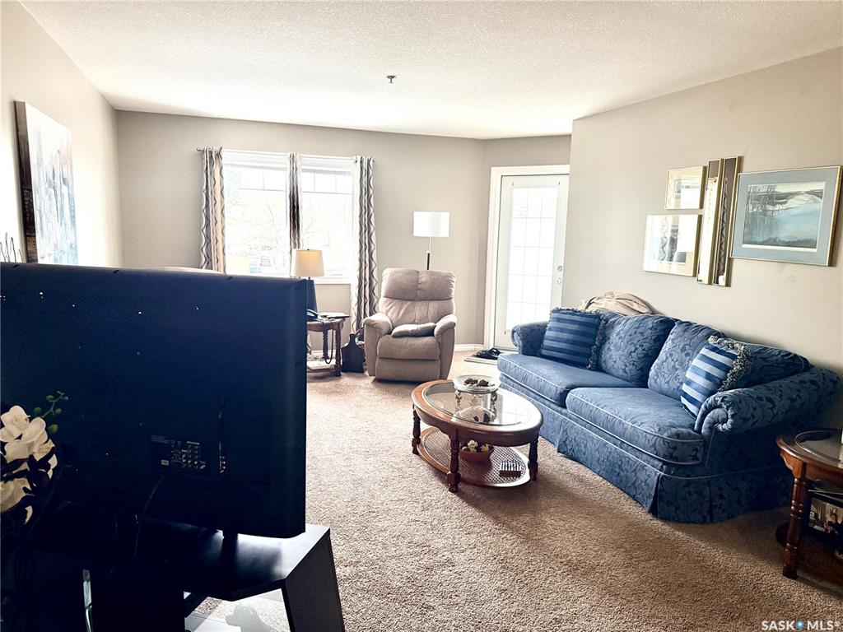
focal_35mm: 24
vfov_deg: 56.8
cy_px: 316
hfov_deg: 71.6
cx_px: 422
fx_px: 584
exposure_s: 1/120
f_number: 1.78
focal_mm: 6.76
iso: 400
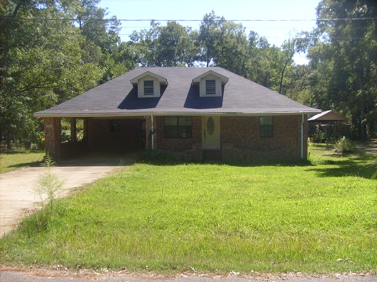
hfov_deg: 52.6
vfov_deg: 40.7
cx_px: 188
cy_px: 141
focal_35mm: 35
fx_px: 381
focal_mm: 5.8
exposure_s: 1/180
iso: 80
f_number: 7.1
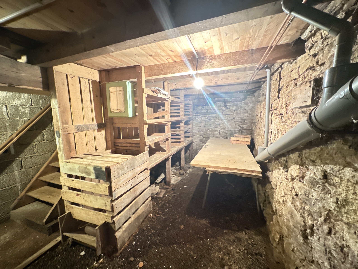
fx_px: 145
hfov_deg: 102.1
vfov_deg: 85.7
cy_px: 134
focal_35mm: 14
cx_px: 179
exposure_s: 1/25
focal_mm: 2.22
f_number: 2.2
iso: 2000
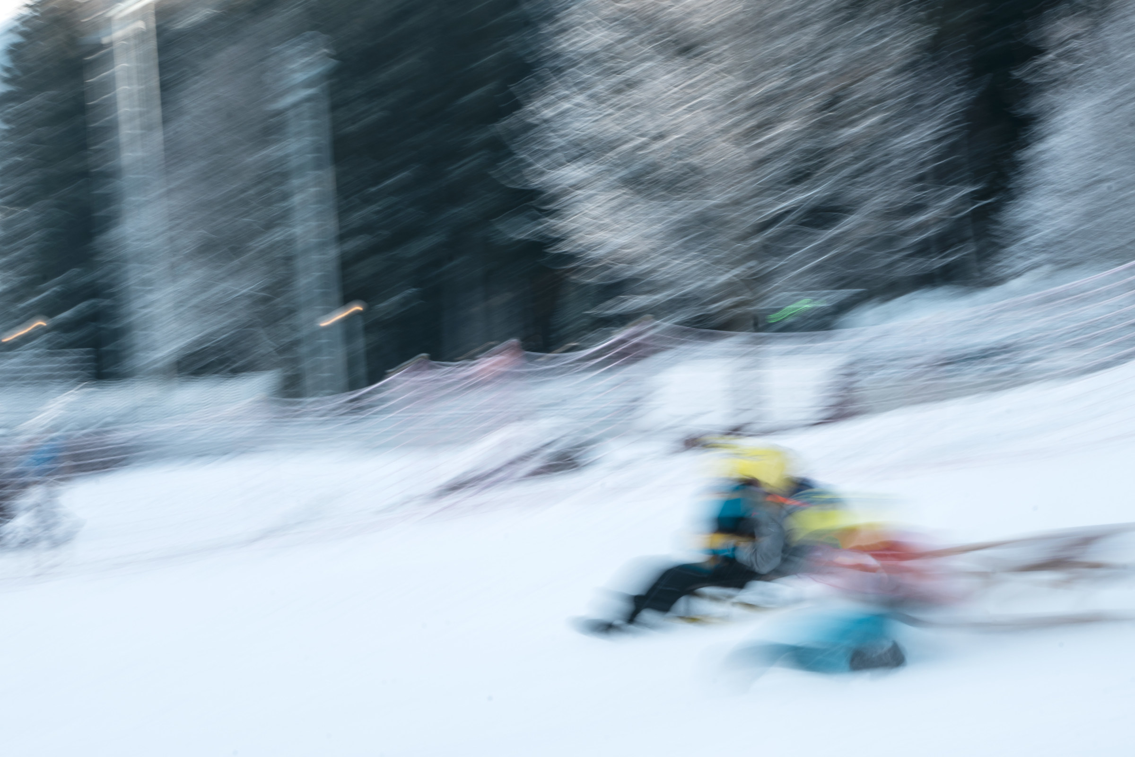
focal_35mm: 105
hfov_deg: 19.5
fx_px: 3311
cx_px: 568
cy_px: 378
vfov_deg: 13.0
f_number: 25
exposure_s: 1/5
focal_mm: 70
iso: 100
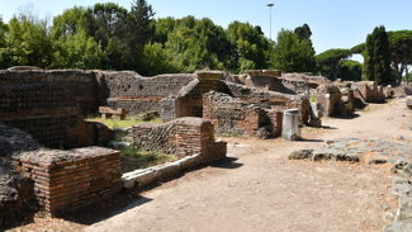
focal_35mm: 31
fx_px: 339
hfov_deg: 62.6
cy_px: 73
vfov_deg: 37.3
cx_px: 207
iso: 100
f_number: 5.6
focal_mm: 16
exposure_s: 1/400
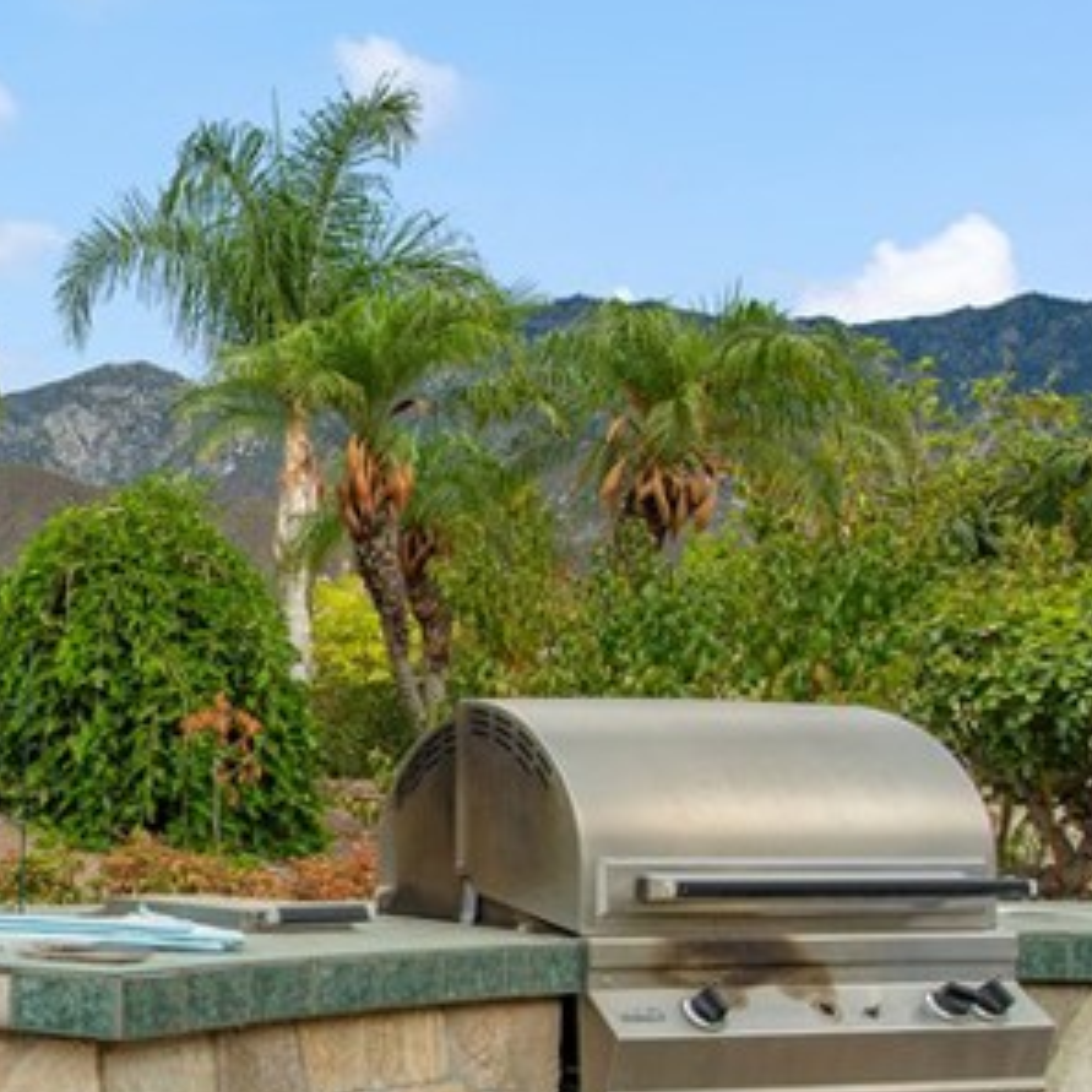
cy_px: 807
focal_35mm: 41
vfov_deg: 39.9
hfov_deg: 32.8
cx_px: -254
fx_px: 1463
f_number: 5.6
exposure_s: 1/250
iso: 140
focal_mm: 14
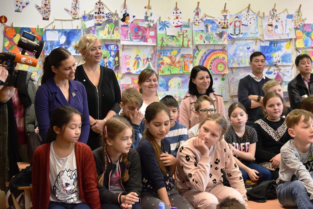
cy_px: 104
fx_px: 626
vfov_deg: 18.9
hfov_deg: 28.1
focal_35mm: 72
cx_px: 156
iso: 1400
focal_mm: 48
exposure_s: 1/80
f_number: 5.3
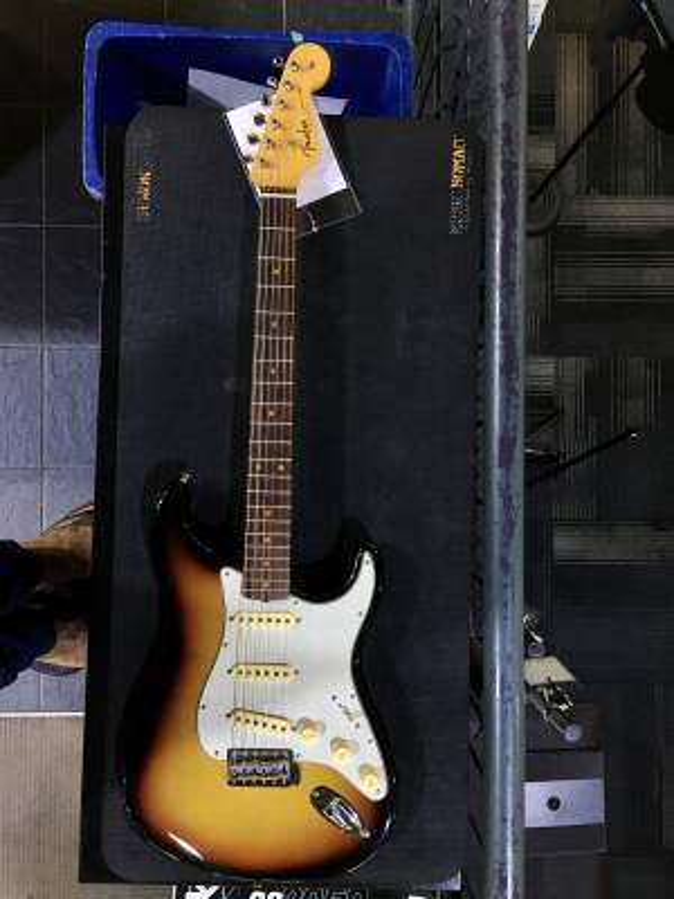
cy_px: 450
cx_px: 337
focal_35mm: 29
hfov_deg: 48.2
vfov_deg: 61.7
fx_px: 753
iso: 125
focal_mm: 4.15
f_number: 2.2
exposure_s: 1/30
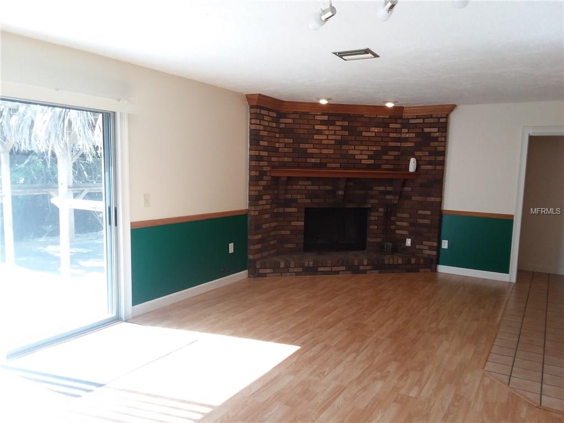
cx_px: 282
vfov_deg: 51.4
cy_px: 212
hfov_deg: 65.3
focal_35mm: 27
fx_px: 440
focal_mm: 2.91
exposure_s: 1/120
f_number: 1.9
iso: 80
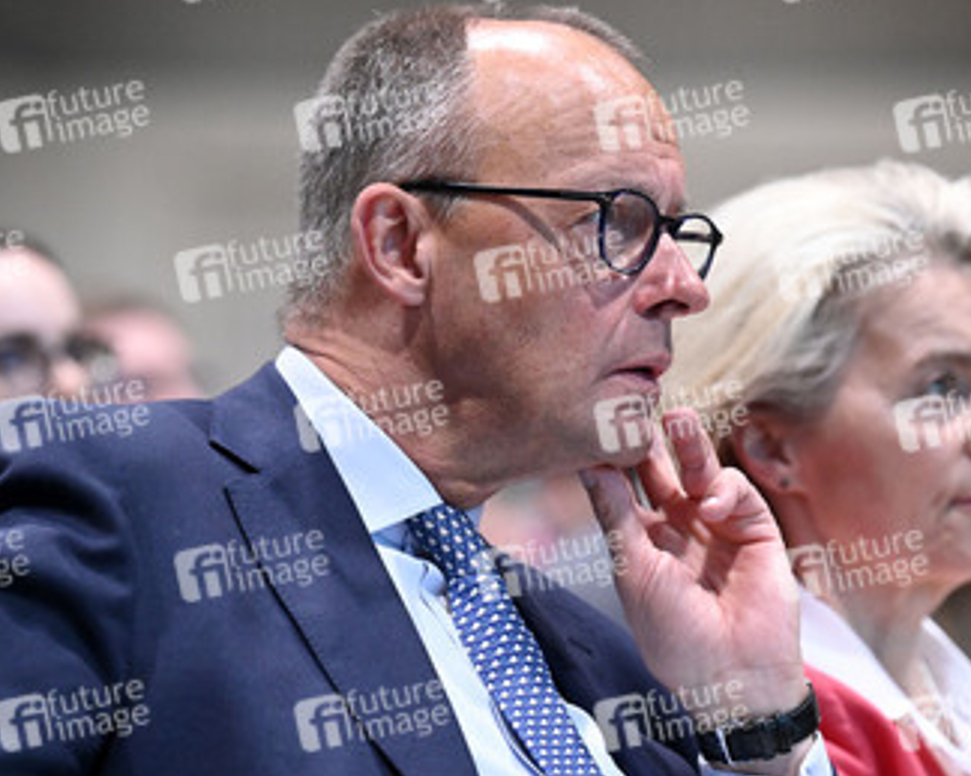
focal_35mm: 261
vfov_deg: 5.9
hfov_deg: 7.4
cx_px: 592
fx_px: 7498
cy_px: 342
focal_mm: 200
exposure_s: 1/250
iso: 10000
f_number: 4.5
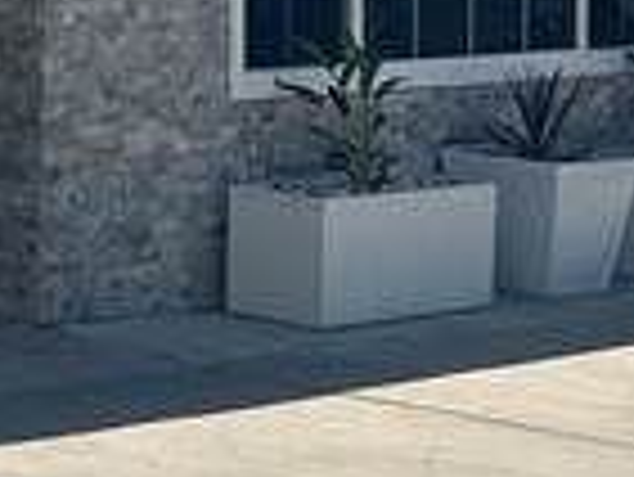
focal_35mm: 189
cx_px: -589
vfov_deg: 7.8
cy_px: -144
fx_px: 3465
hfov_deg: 9.8
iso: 50
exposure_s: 1/6211
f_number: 1.5
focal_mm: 5.7
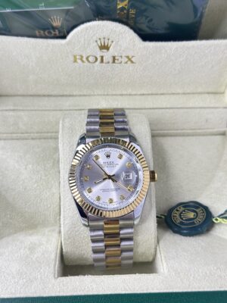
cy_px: 152
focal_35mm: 48
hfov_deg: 30.3
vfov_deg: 39.7
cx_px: 114
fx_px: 420
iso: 80
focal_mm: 6.86
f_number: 1.78
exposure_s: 1/184
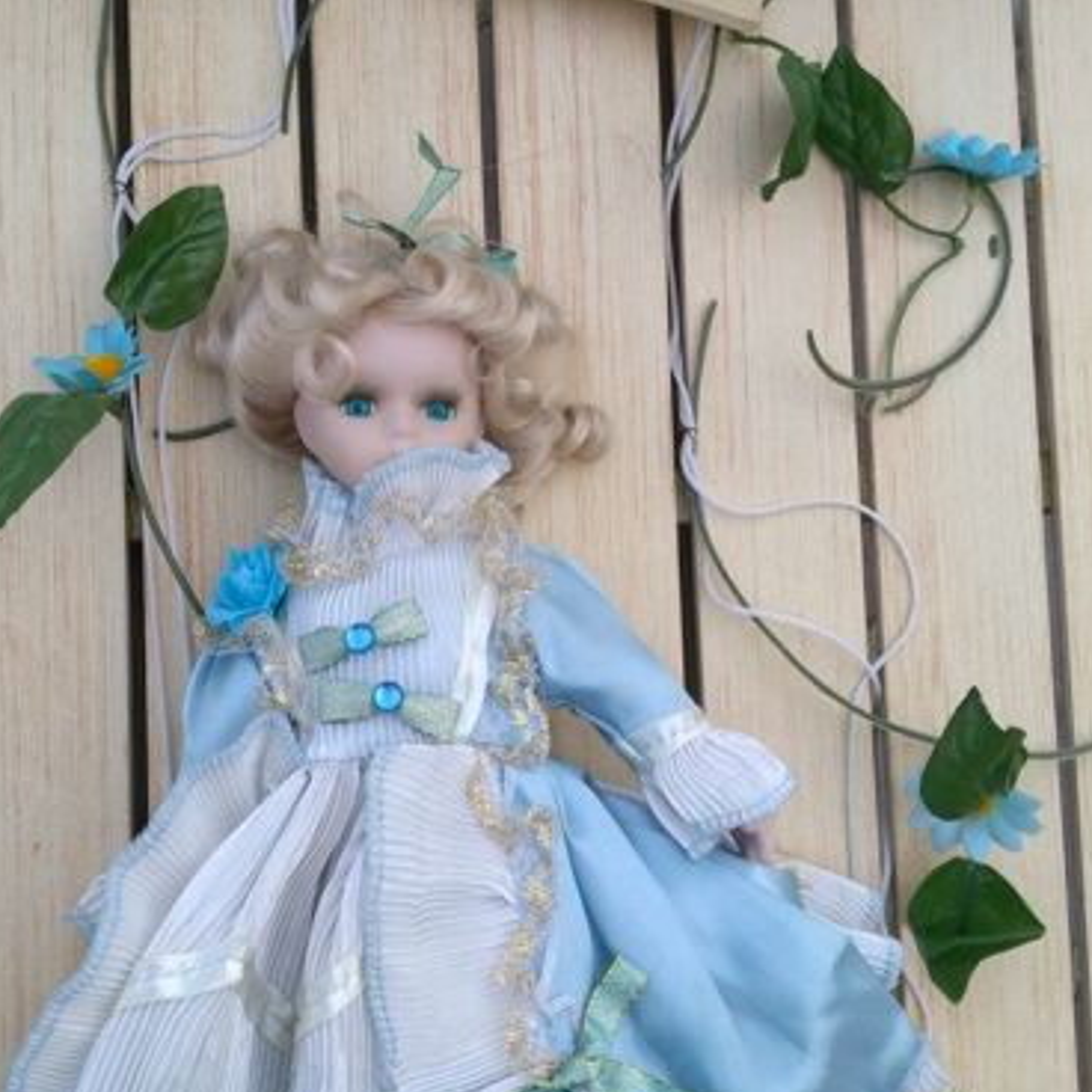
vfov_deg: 39.1
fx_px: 1535
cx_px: 457
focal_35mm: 43
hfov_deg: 39.1
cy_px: 591
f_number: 2
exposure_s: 1/329
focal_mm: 2.96
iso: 100
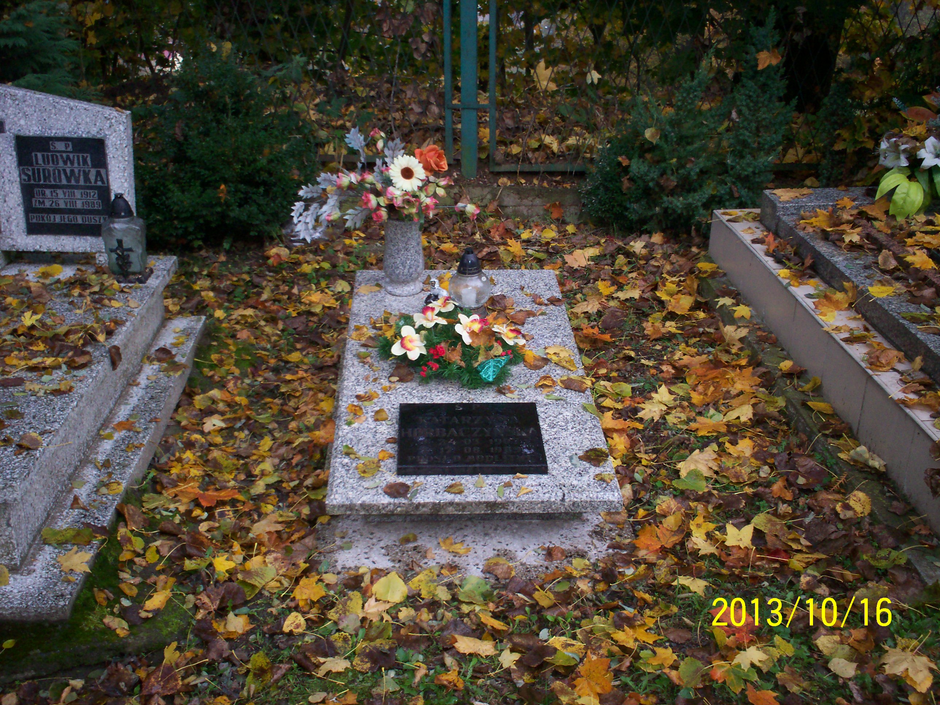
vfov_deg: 39.7
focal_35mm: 36
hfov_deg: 51.4
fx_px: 978
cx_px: 470
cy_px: 352
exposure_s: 1/60
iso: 140
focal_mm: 6
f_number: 4.5
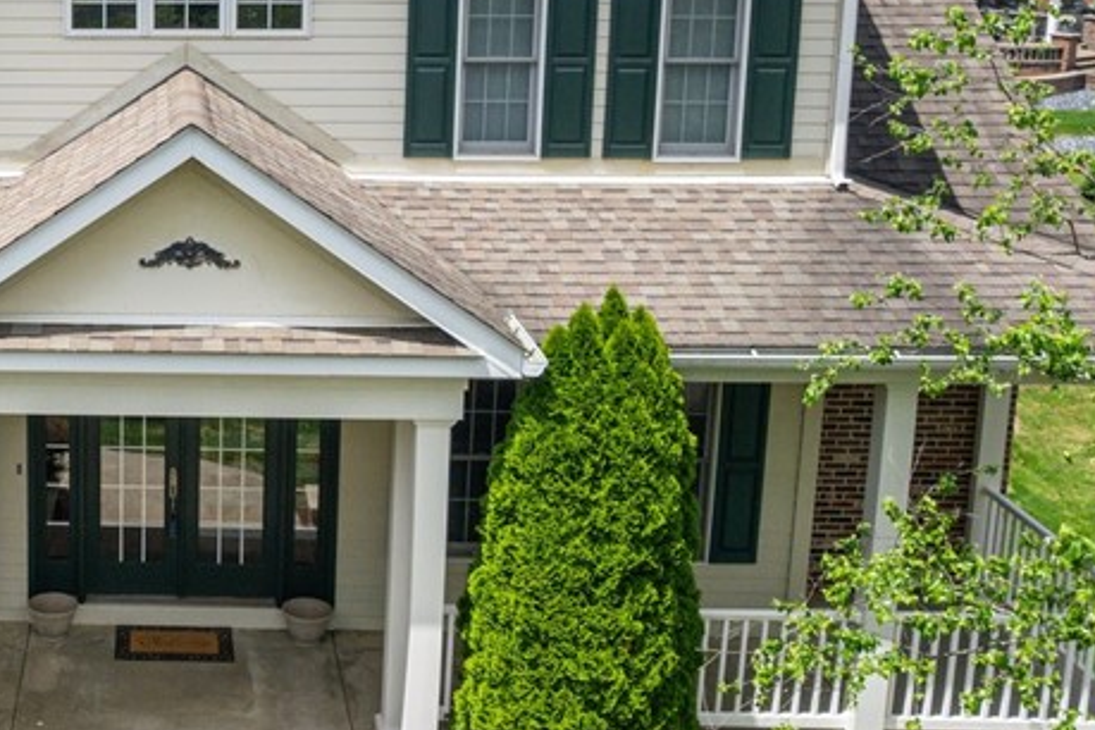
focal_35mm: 52
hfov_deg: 35.4
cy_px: 180
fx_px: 1582
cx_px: 64
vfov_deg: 25.7
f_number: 2.8
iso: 140
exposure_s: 1/2500
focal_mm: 8.38
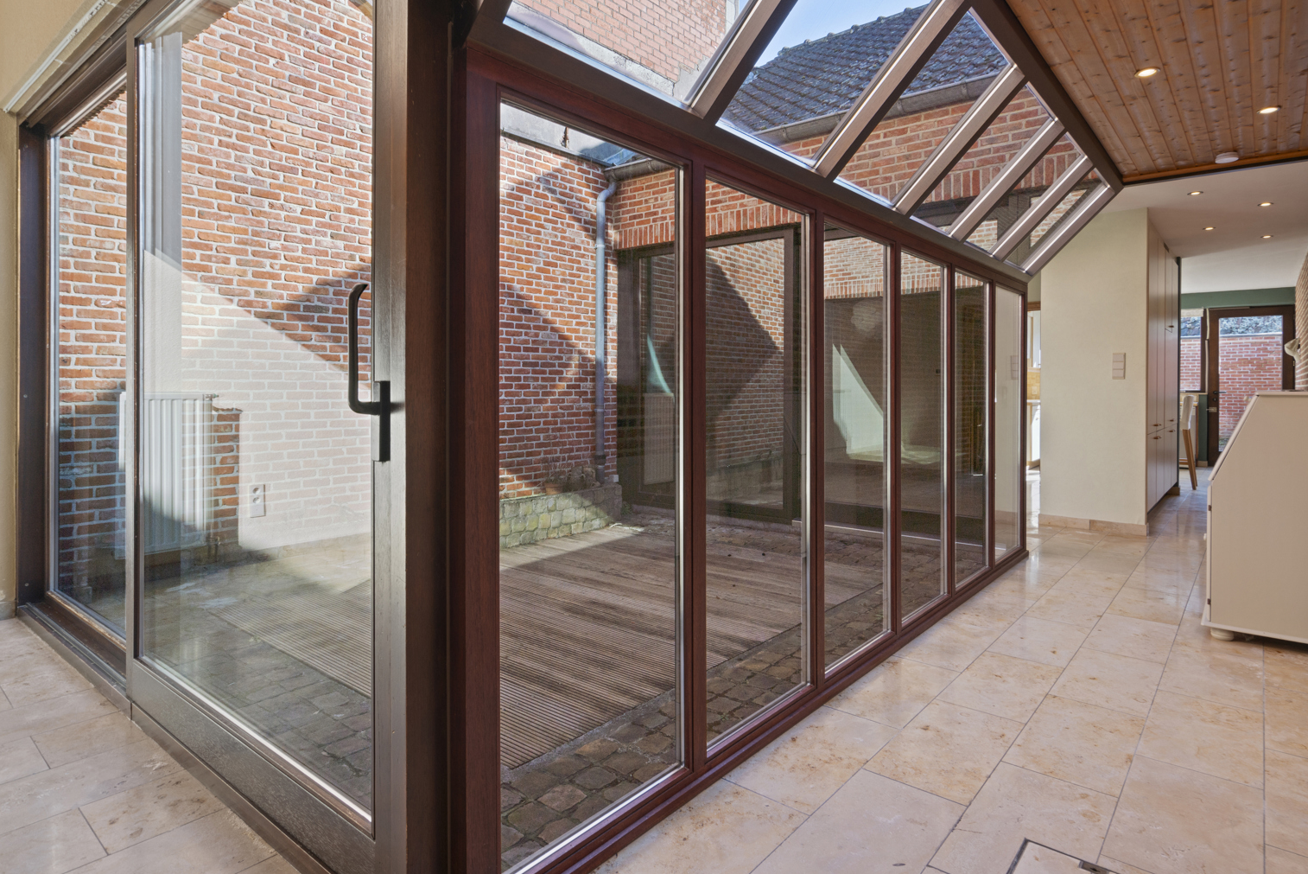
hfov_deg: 86.8
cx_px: 678
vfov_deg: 64.4
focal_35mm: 19
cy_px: 386
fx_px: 691
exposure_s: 1/5
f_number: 11
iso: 250
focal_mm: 16
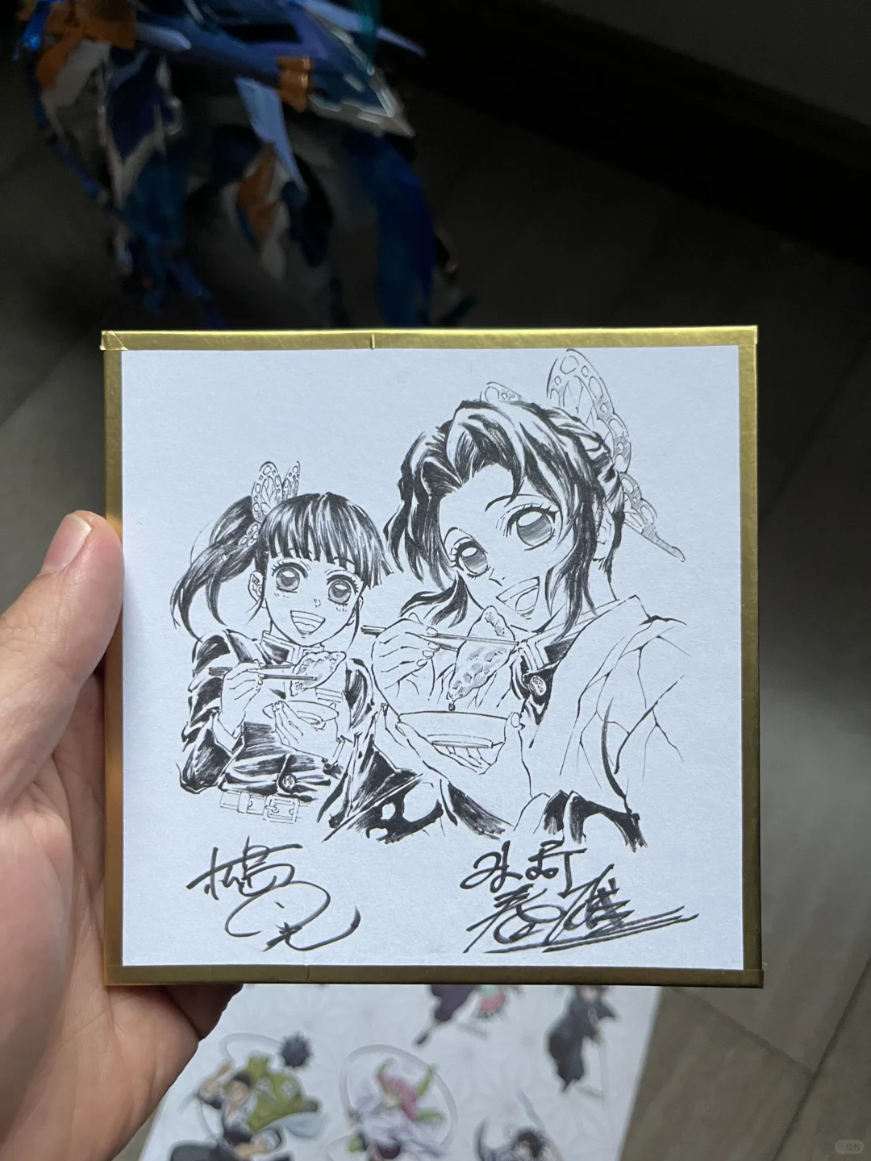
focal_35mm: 26
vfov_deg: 67.3
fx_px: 872
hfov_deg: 53.1
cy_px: 580
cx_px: 436
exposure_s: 1/60
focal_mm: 5.1
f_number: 1.6
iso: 200
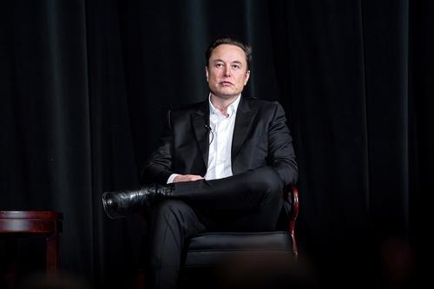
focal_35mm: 200
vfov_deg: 6.9
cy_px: 144
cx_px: 217
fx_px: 2410
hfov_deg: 10.3
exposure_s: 1/200
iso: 800
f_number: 5
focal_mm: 200
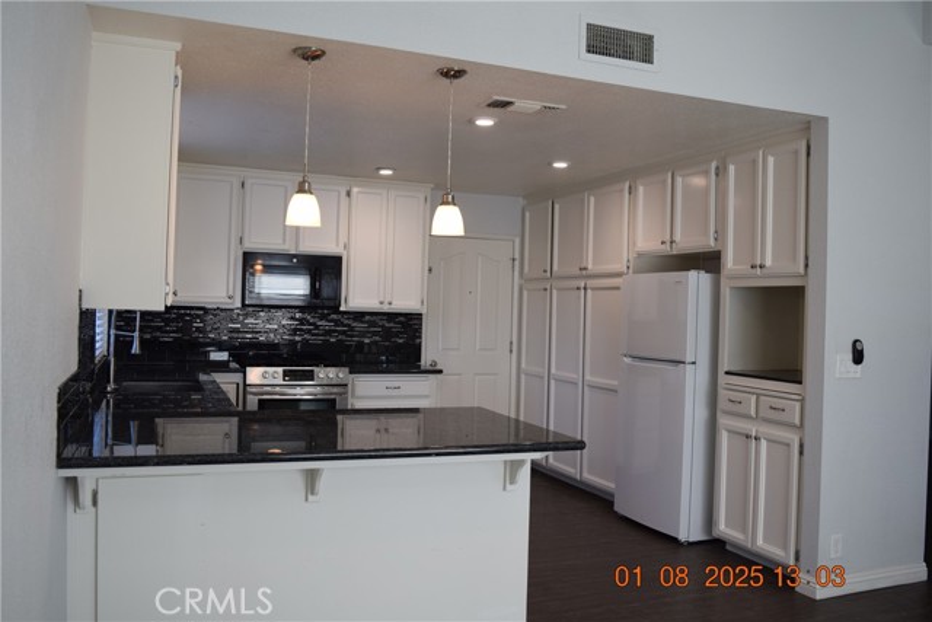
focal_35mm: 32
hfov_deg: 59.5
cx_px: 466
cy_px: 311
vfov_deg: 41.7
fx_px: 816
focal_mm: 21
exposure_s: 1/100
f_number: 5
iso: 400
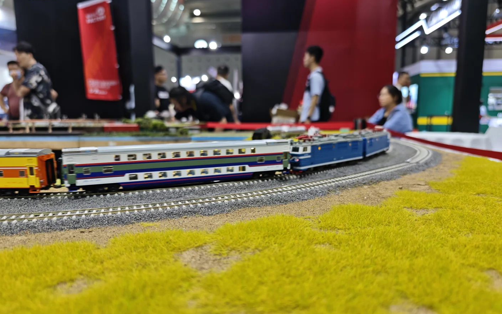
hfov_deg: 72.5
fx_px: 342
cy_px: 168
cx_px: 251
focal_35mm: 25
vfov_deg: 49.3
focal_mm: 8.72
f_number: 1.63
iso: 125
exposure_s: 1/100
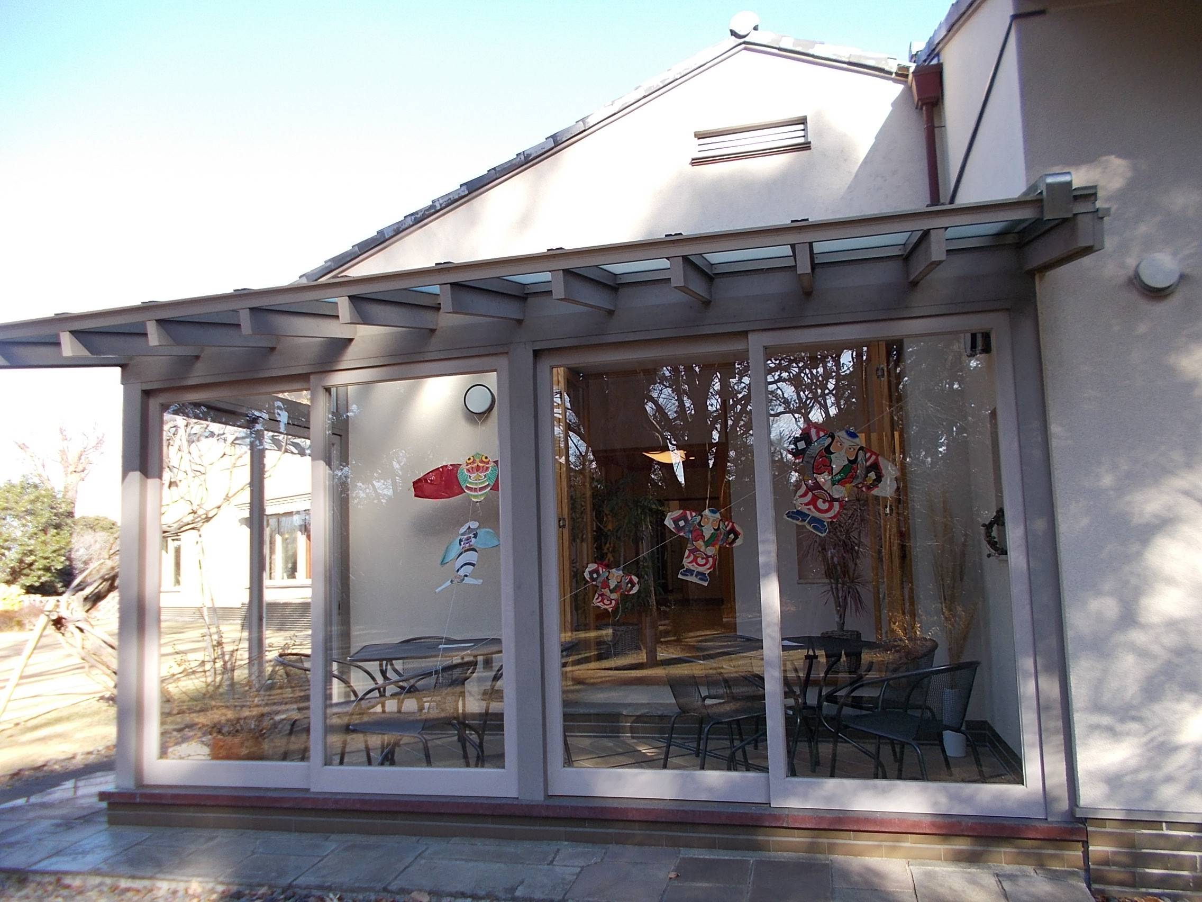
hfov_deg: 67.3
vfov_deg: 53.1
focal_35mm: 26
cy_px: 451
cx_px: 601
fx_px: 903
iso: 80
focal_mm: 4.6
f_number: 3.2
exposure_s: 1/160
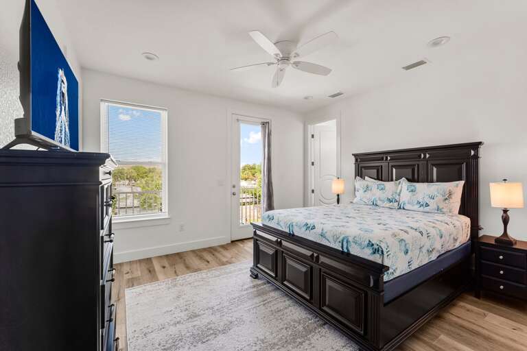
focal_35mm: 14
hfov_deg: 104.3
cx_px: 264
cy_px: 176
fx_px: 205
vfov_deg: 81.2
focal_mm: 14
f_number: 8
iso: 400
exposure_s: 1/5
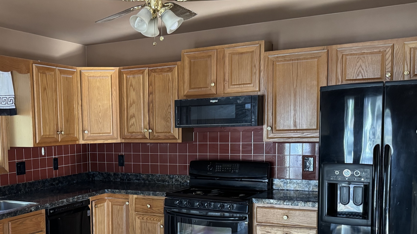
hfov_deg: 45.1
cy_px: 171
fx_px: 487
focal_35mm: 44
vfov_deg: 26.8
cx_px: 114
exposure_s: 1/60
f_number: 1.78
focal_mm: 6.76
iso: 500
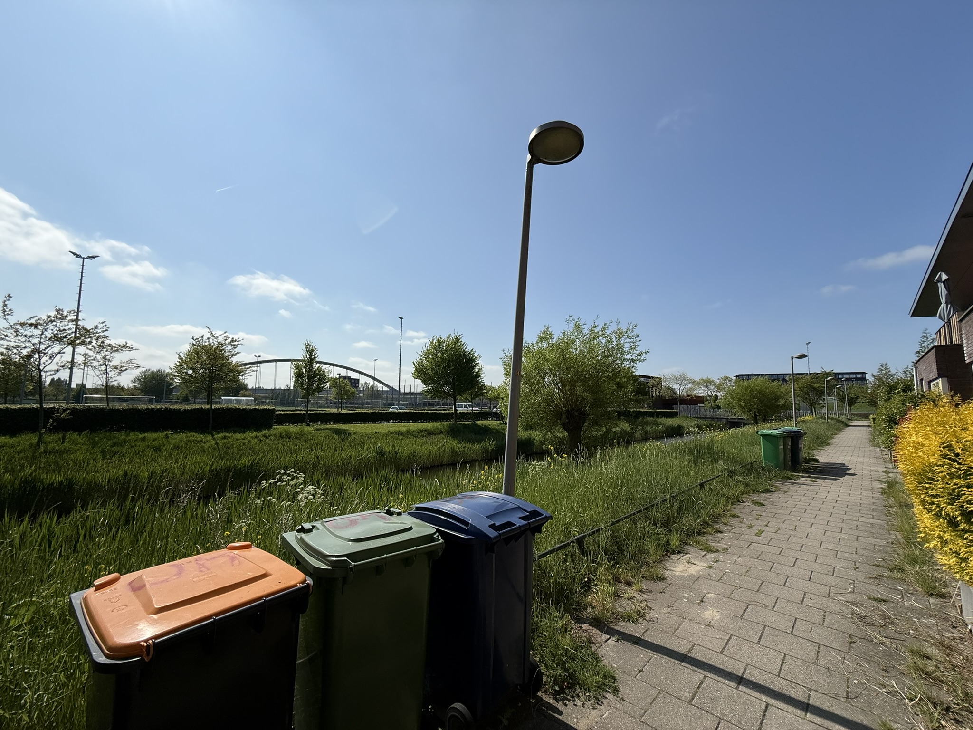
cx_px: 486
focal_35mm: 14
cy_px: 365
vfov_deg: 85.7
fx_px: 394
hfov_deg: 102.1
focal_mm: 2.22
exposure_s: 1/5618
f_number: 2.2
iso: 50
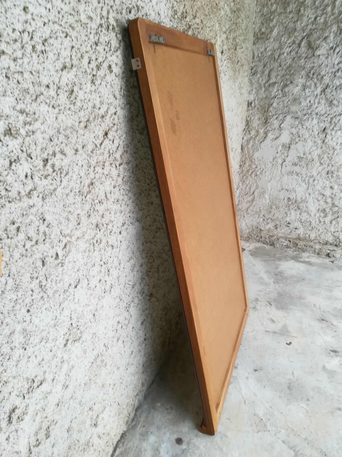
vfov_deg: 67.3
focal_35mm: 26
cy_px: 228
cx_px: 171
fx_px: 343
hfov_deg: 53.1
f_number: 2.2
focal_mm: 3.83
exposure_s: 1/33.3
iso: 250
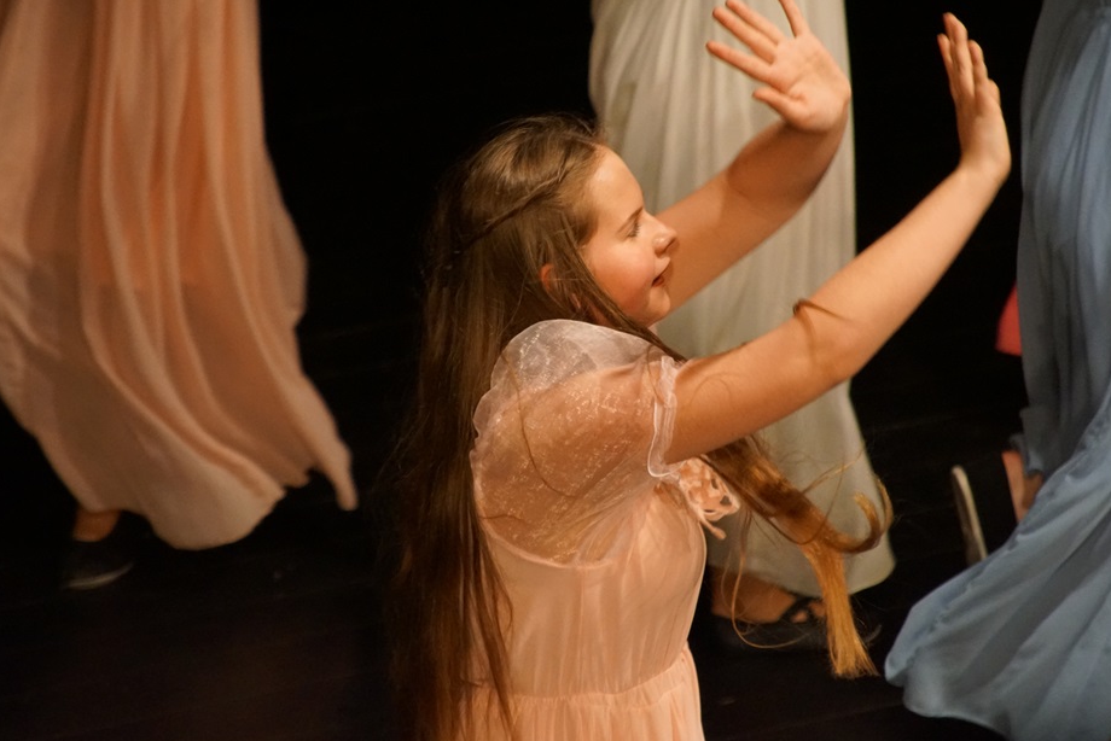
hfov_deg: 6.3
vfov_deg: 4.2
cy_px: 361
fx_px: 10063
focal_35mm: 326
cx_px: 551
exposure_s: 1/250
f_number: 6.3
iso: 3200
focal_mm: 200
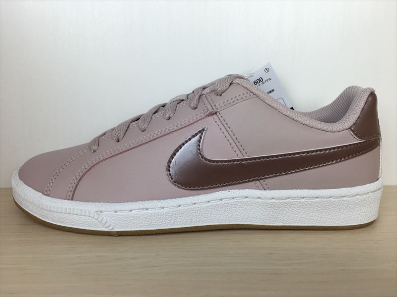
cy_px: 148
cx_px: 198
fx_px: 333
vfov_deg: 48.2
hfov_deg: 61.7
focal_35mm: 29
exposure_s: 1/120
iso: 25
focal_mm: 4.15
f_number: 2.2
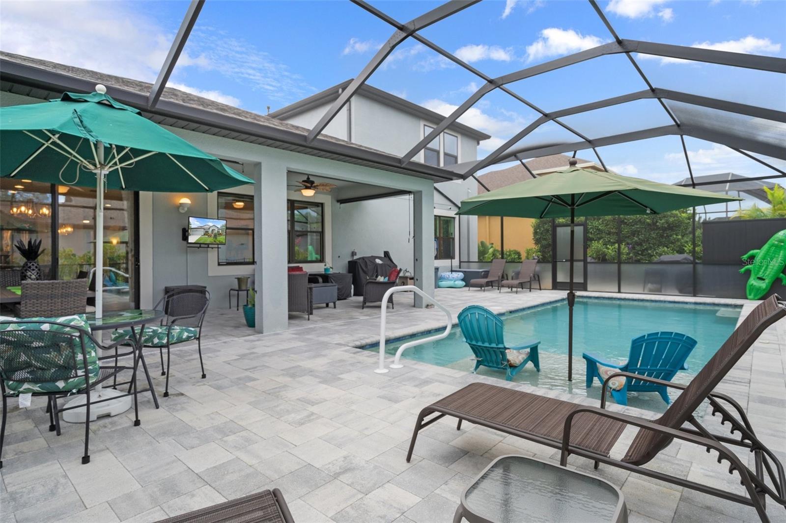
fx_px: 371
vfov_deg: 70.4
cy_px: 262
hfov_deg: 93.3
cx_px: 393
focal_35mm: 17
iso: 320
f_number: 8
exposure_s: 1/80
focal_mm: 17
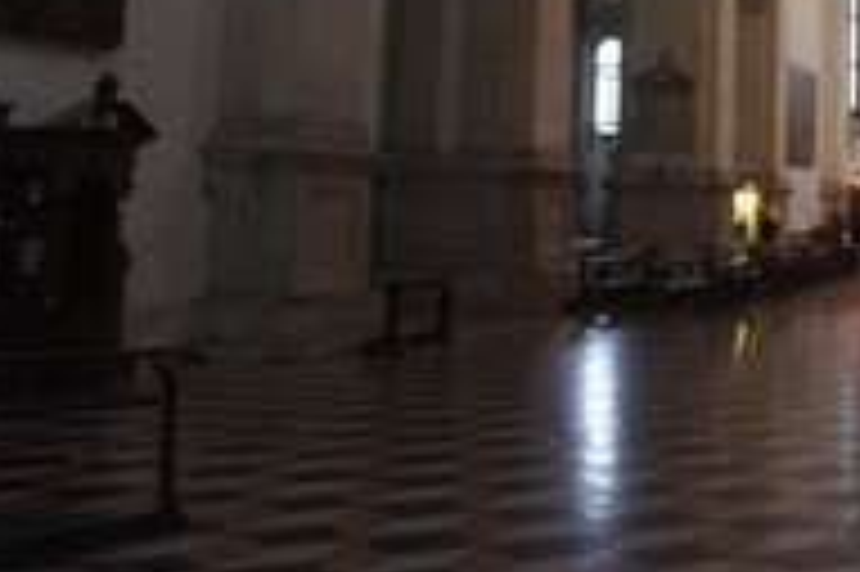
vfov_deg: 20.1
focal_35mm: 65
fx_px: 1551
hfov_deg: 28.3
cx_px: 937
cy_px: -23
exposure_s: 1/30
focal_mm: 18
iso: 3200
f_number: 3.5
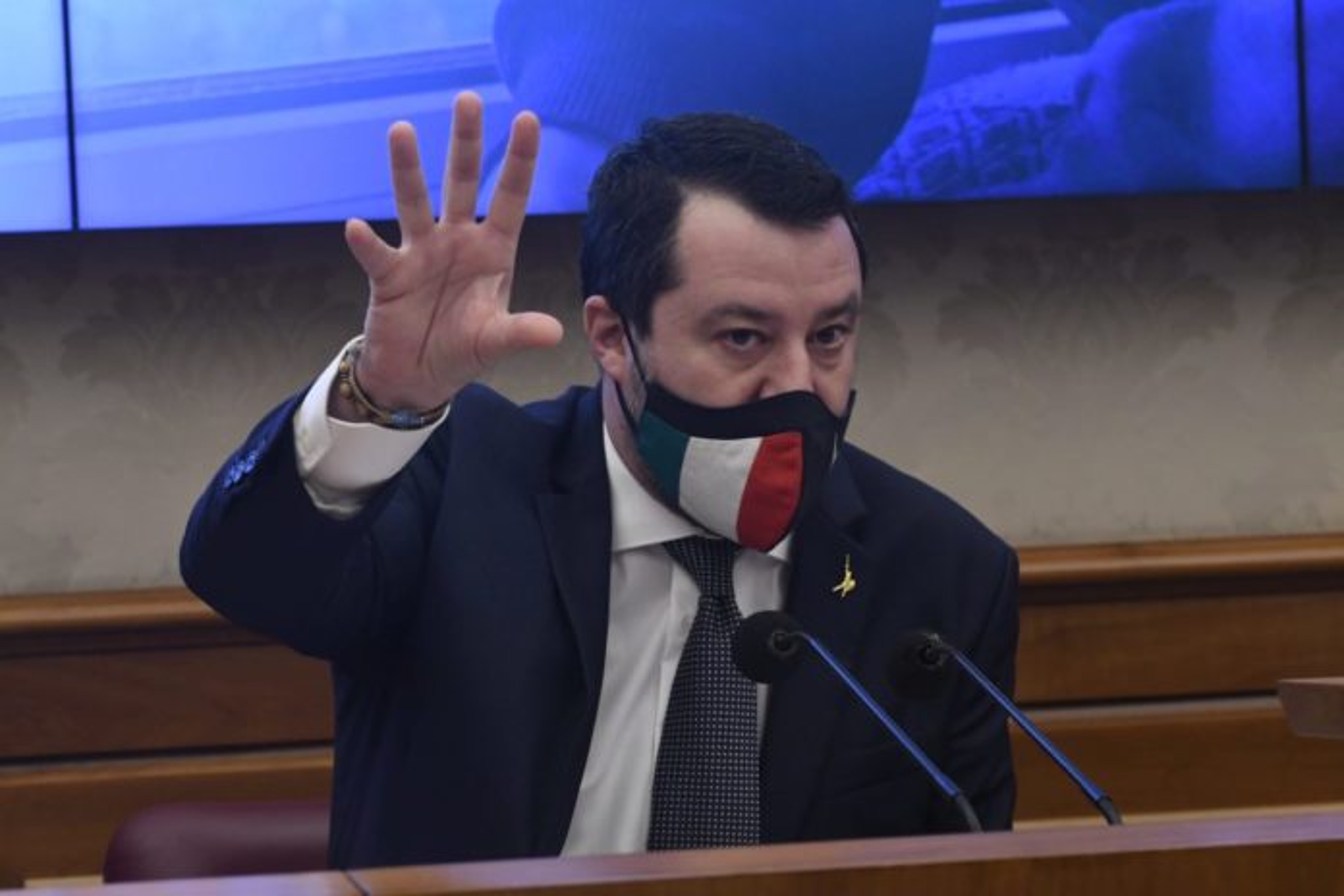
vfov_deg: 8.3
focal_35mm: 165
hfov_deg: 12.5
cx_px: 672
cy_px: 448
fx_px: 6160
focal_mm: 110
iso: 3200
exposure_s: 1/160
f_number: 6.3
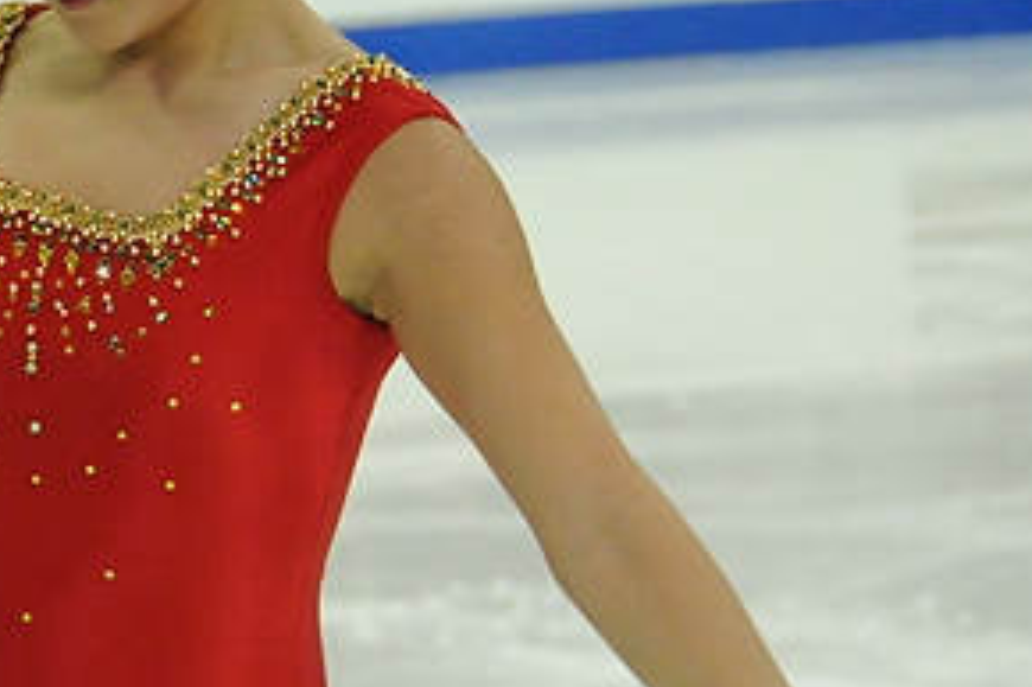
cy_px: 272
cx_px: 32
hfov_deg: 5.5
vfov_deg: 3.7
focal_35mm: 372
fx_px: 10658
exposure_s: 1/1000
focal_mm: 90
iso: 3200
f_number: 5.6
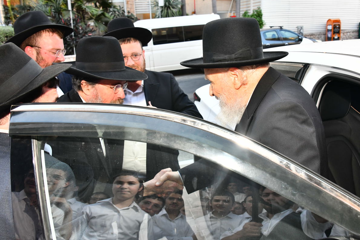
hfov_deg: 57.1
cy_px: 114
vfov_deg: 40.0
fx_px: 330
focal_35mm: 33
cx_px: 197
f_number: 5.6
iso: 800
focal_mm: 28
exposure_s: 1/160
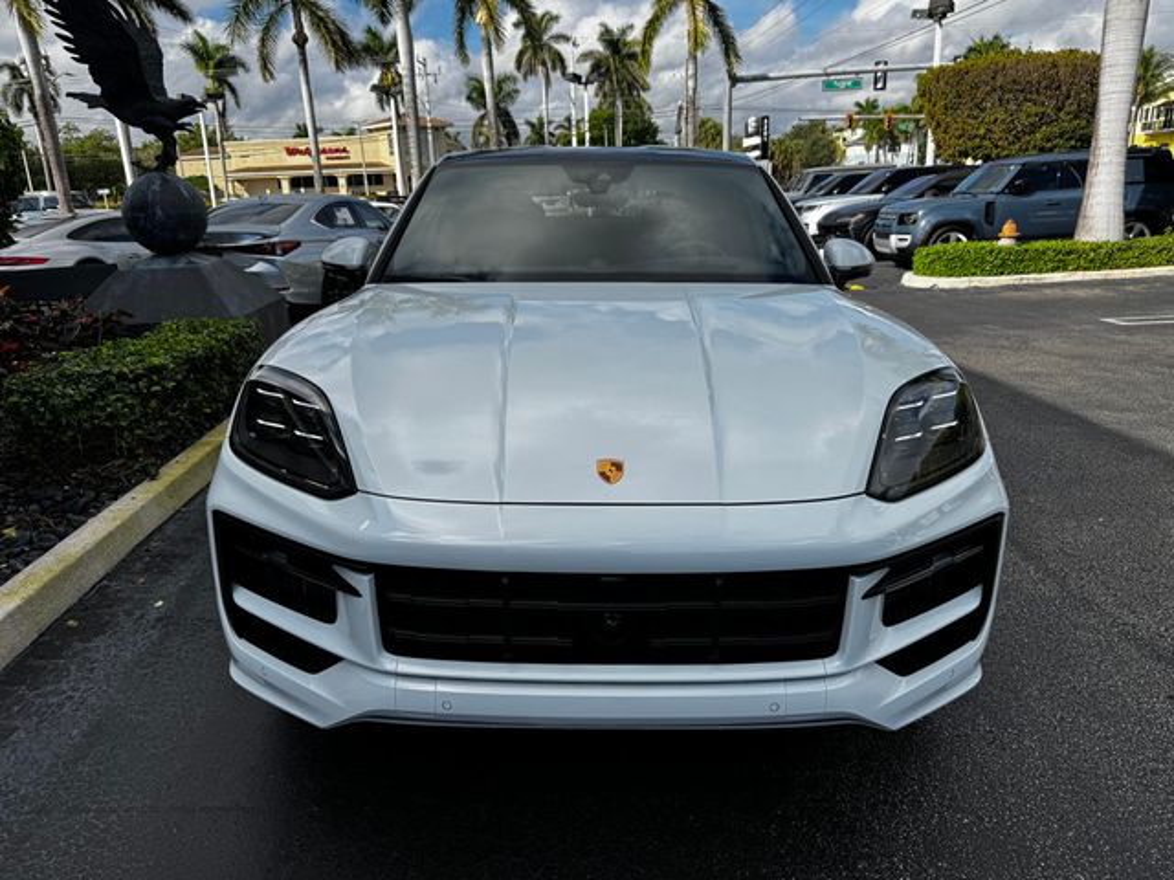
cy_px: 440
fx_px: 814
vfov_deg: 56.8
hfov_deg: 71.6
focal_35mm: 24
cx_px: 587
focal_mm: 6.76
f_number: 1.78
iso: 80
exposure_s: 1/2833
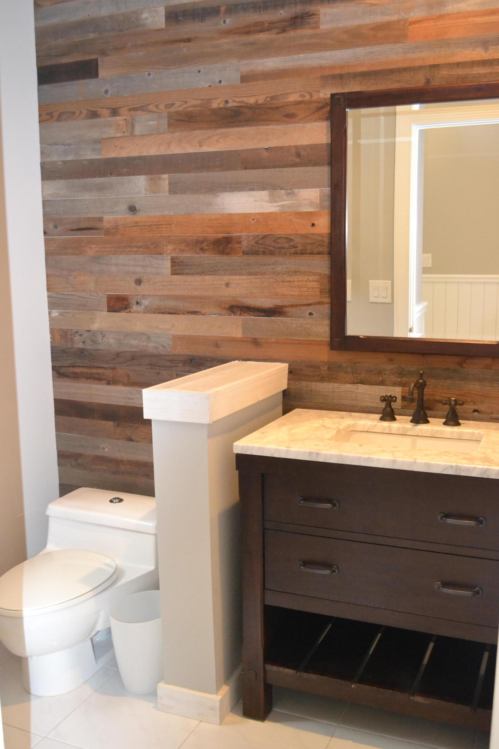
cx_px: 250
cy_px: 374
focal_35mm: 36
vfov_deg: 53.1
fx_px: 749
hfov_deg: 36.9
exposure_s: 1/60
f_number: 4
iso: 3200
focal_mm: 24
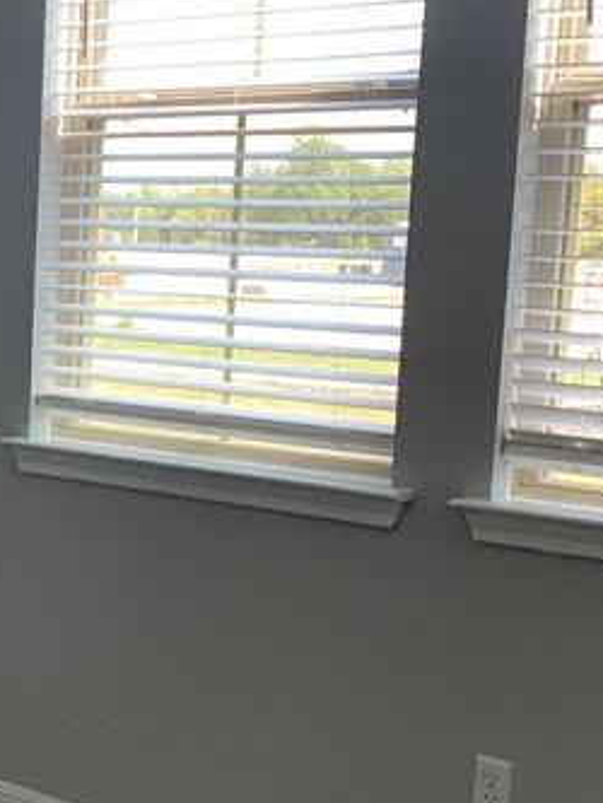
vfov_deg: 24.3
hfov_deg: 16.9
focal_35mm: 80
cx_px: -268
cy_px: 521
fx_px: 1857
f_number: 1.8
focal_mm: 4.25
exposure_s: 1/121
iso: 64
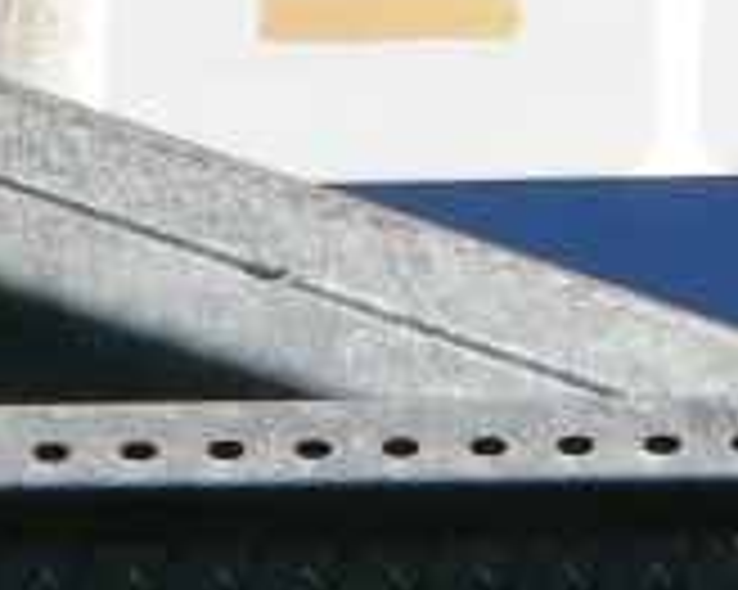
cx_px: 958
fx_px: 43745
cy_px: -32
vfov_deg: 0.8
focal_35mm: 2004
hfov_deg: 1.0
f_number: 8
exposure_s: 1/500
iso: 100
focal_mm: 88.8
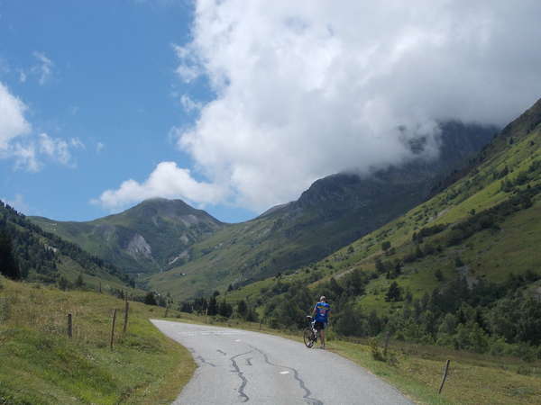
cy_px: 202
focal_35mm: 51
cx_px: 270
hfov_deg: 37.5
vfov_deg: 28.6
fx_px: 797
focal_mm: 7.2
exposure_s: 1/320
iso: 80
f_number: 7.2
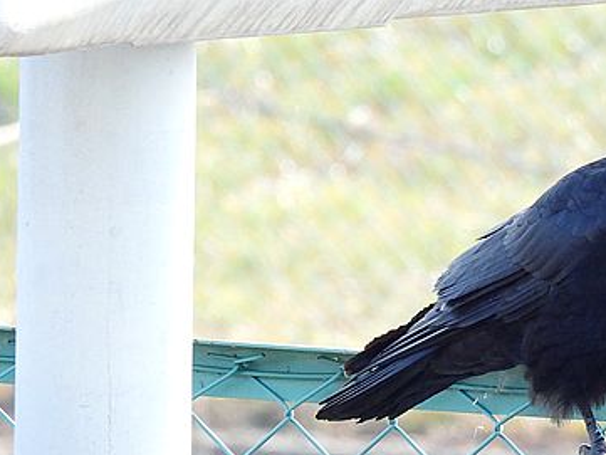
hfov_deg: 1.4
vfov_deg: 1.0
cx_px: 666
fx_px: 25218
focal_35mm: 1440
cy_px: 287
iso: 400
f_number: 5.6
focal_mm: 116
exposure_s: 1/200
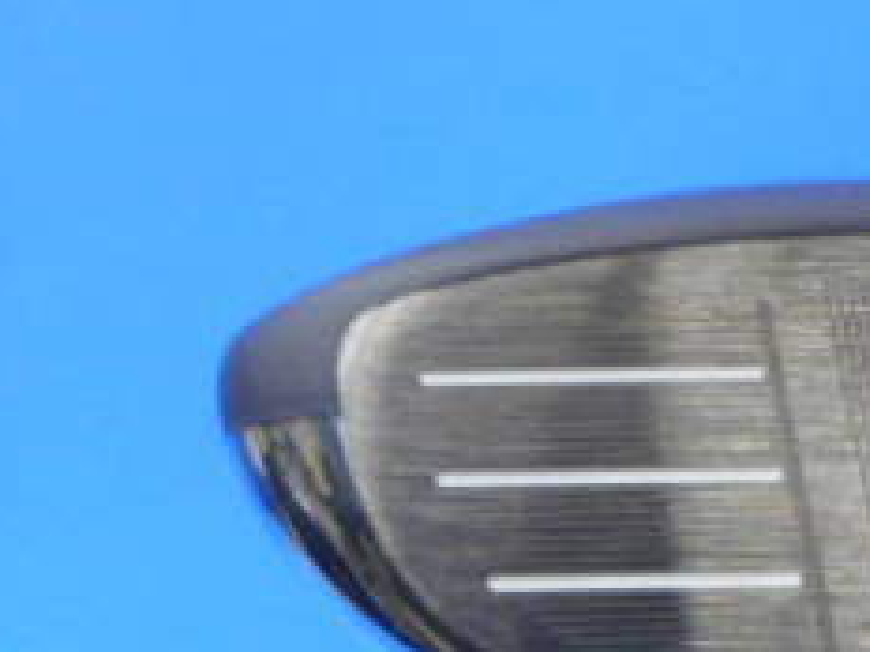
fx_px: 1734
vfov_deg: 21.3
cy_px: 326
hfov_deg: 25.4
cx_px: 1039
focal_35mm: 69
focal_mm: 4.5
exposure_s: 1/30
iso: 220
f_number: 3.7
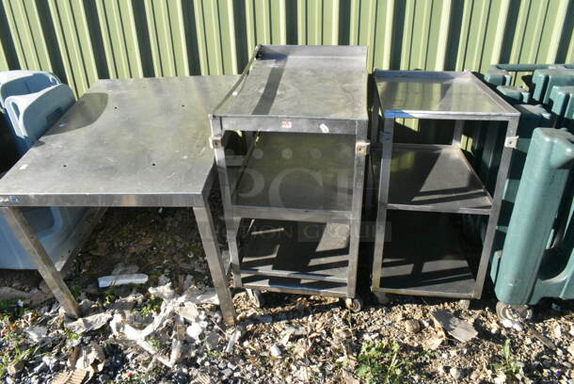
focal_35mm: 27
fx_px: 431
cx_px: 287
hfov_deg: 67.3
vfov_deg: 48.0
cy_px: 192
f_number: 20
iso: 6400
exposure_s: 1/1600
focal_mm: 18
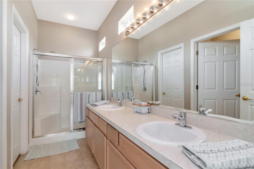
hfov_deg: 95.0
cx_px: 127
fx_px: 116
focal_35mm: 16
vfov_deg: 72.0
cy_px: 84
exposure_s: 1/80
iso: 1600
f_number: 9
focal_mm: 11
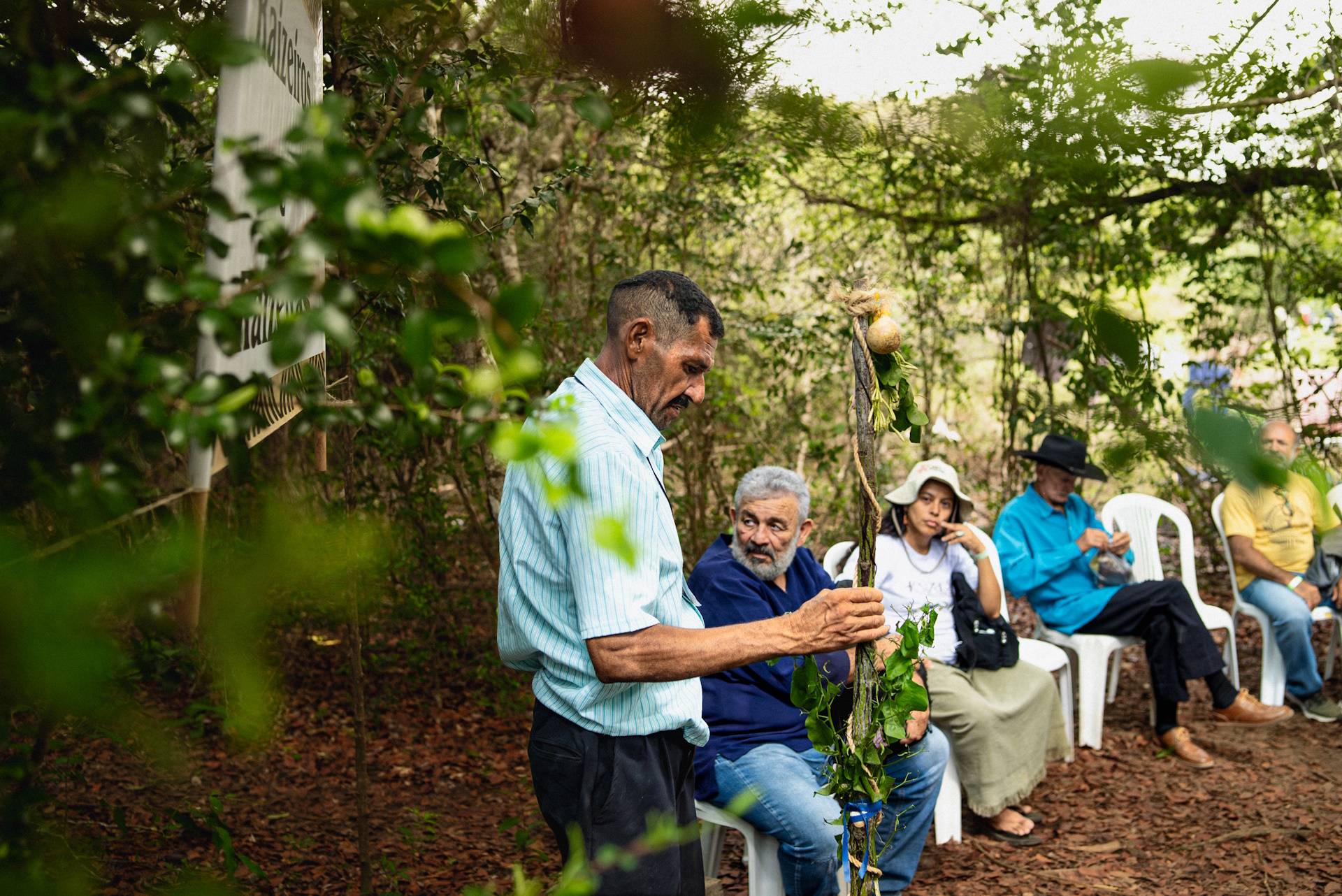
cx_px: 671
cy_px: 448
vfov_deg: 37.9
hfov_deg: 54.4
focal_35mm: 35
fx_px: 1305
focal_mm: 35
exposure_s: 1/200
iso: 1600
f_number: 2.8
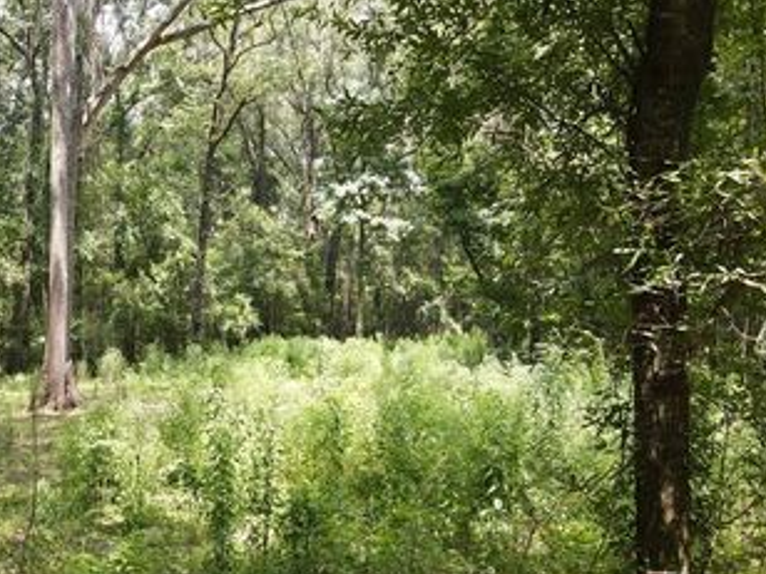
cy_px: 371
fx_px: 863
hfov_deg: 45.8
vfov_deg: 36.5
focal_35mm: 39
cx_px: 169
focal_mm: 4.5
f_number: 2.8
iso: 110
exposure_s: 1/60
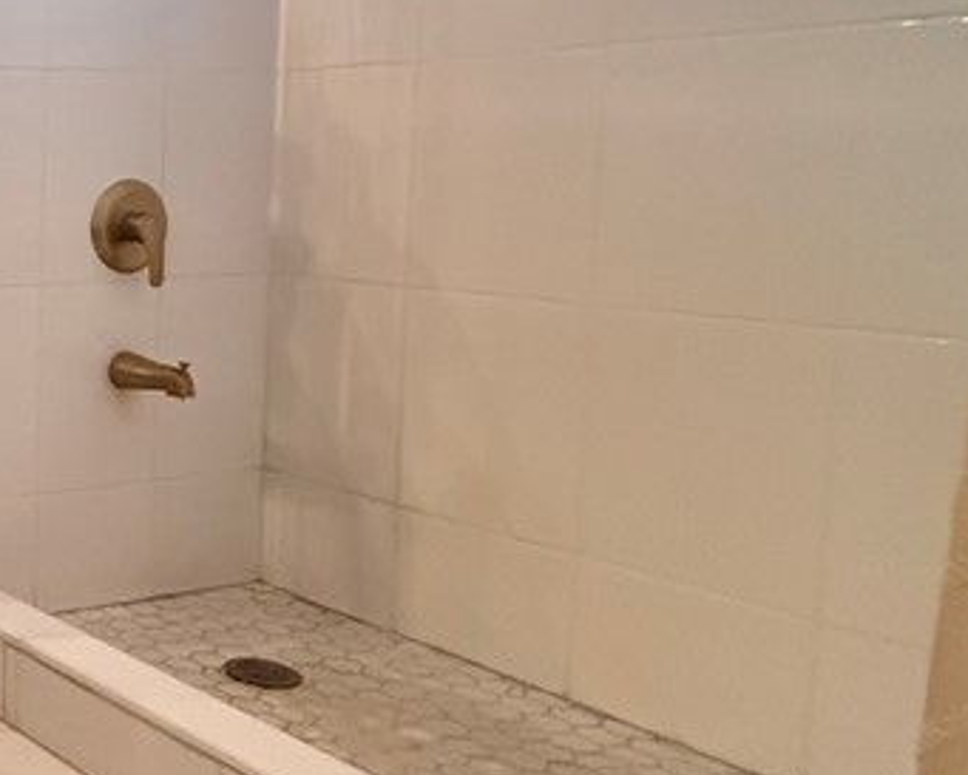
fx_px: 1175
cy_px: 244
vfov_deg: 36.1
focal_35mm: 41
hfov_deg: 29.2
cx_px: -460
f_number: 2.2
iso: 1000
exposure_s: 1/60
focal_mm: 2.22
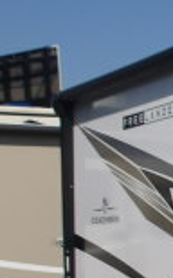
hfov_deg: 9.0
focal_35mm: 119
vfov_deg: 17.2
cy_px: 274
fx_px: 899
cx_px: 517
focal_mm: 4.9
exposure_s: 1/200
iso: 100
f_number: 10.4
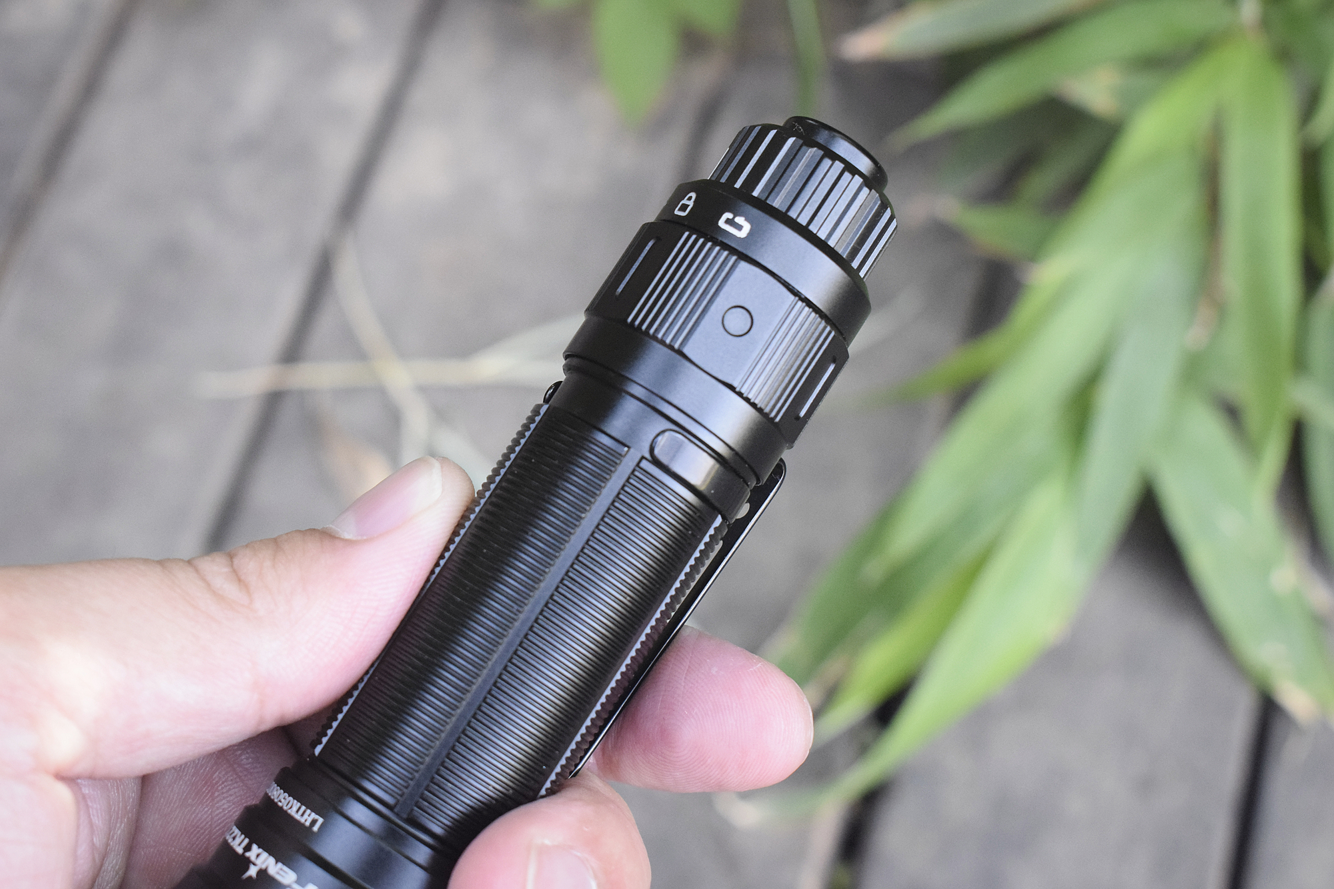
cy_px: 444
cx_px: 667
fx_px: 2334
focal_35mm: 63
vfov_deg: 21.6
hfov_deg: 31.9
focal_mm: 42
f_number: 8
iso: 3200
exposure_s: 1/250
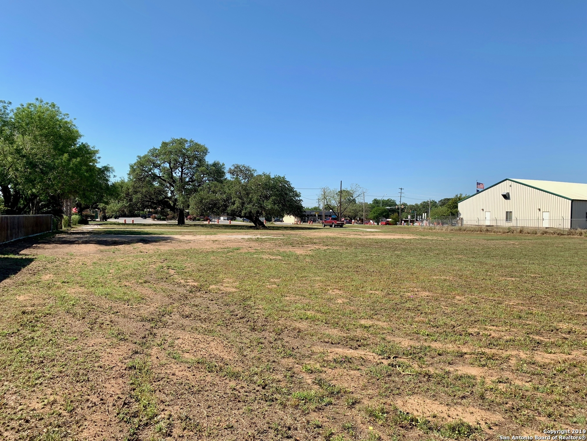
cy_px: 220
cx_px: 294
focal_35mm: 26
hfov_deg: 67.3
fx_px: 441
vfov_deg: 53.1
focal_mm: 4.25
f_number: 1.8
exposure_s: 1/1812
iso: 25
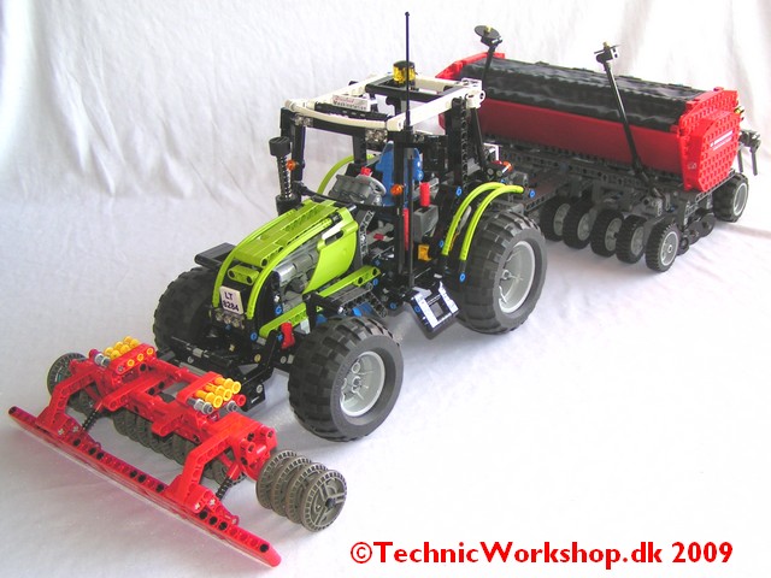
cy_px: 289
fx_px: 846
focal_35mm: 38
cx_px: 386
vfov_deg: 37.7
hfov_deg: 49.0
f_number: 2.8
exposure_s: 1/40
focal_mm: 5.8
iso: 64
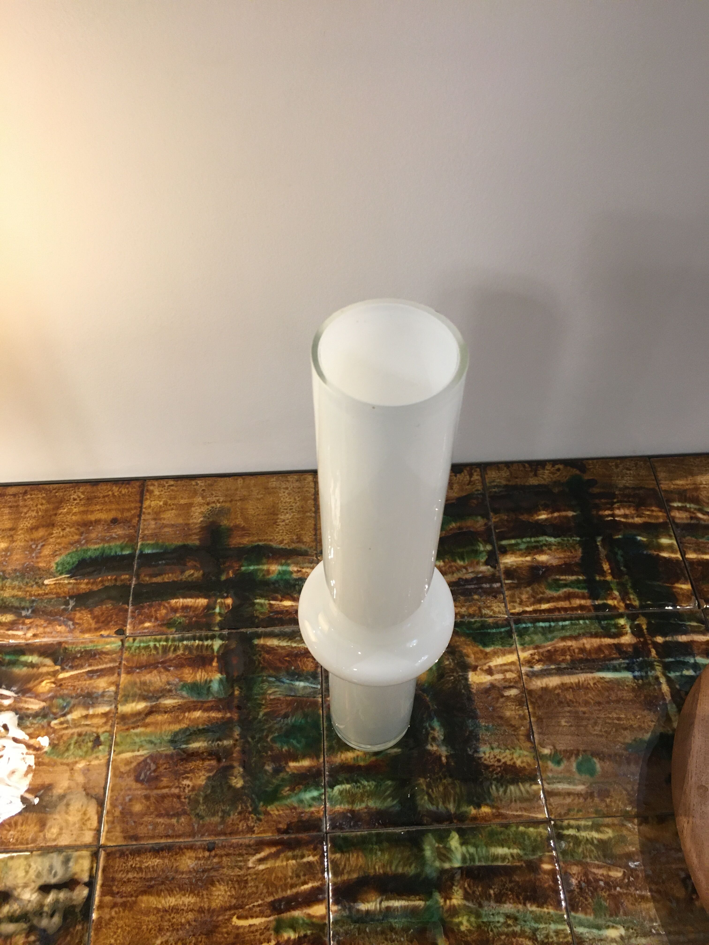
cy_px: 472
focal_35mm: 29
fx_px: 792
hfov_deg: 48.2
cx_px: 354
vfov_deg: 61.7
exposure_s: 1/33
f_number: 2.2
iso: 160
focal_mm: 4.15
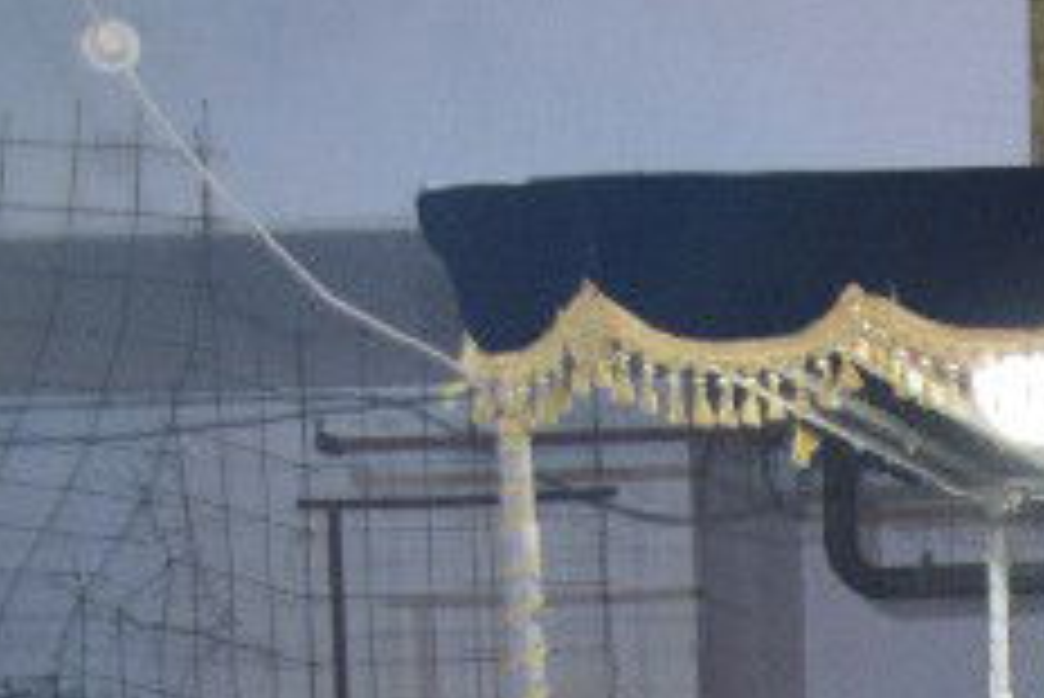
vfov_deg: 10.4
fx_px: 3453
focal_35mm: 119
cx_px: 2228
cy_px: 1527
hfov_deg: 13.9
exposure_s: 1/60
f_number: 4
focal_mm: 18
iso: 720
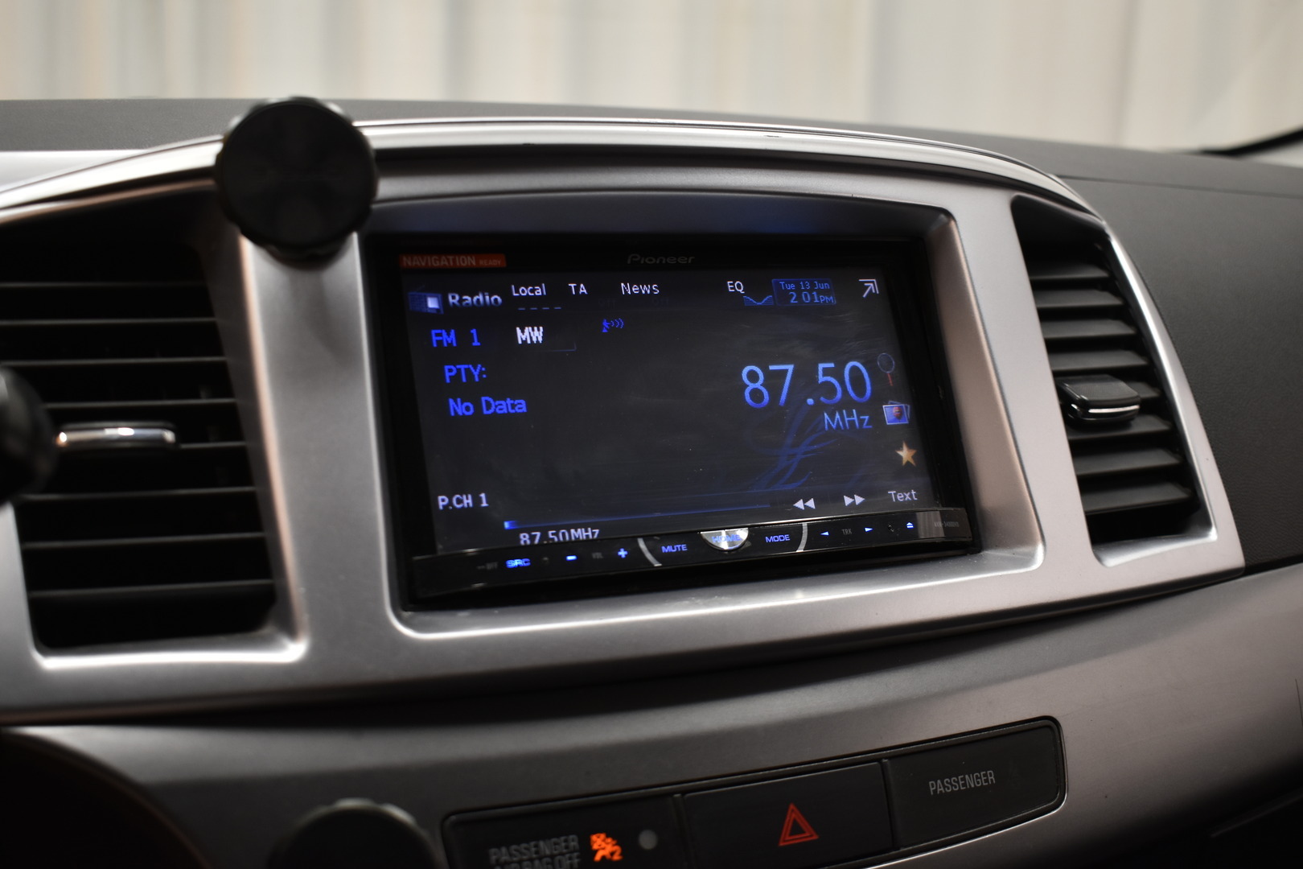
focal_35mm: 39
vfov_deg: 34.2
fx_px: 1411
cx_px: 652
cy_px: 434
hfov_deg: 49.6
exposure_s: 1/40
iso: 640
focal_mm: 26
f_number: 4
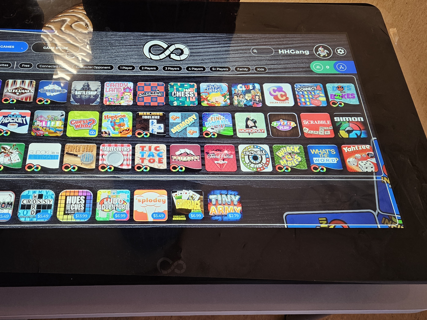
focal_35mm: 33
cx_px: 161
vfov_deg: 42.9
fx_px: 407
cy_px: 159
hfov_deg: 54.8
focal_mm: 5.4
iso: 320
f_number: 1.8
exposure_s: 1/120
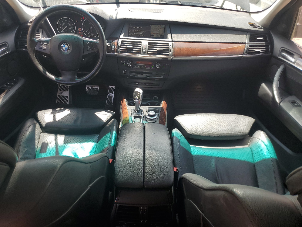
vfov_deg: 53.1
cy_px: 114
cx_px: 151
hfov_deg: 67.3
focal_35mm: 26
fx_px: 227
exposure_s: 1/345
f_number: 1.5
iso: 50
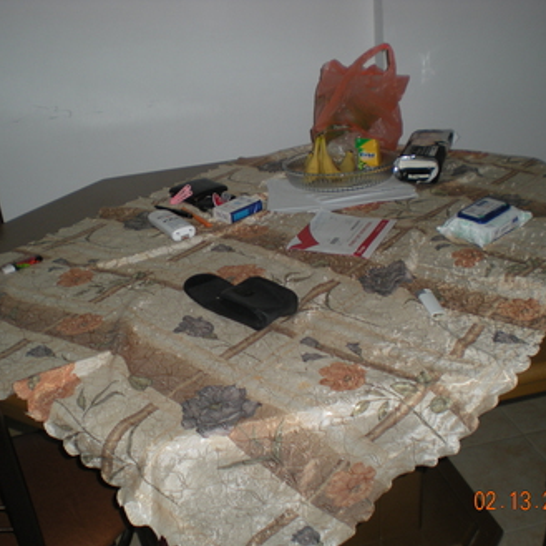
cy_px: 279
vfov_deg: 36.8
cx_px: 261
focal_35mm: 46
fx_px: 821
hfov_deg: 36.8
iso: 64
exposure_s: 1/60
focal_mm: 6.3
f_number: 3.1
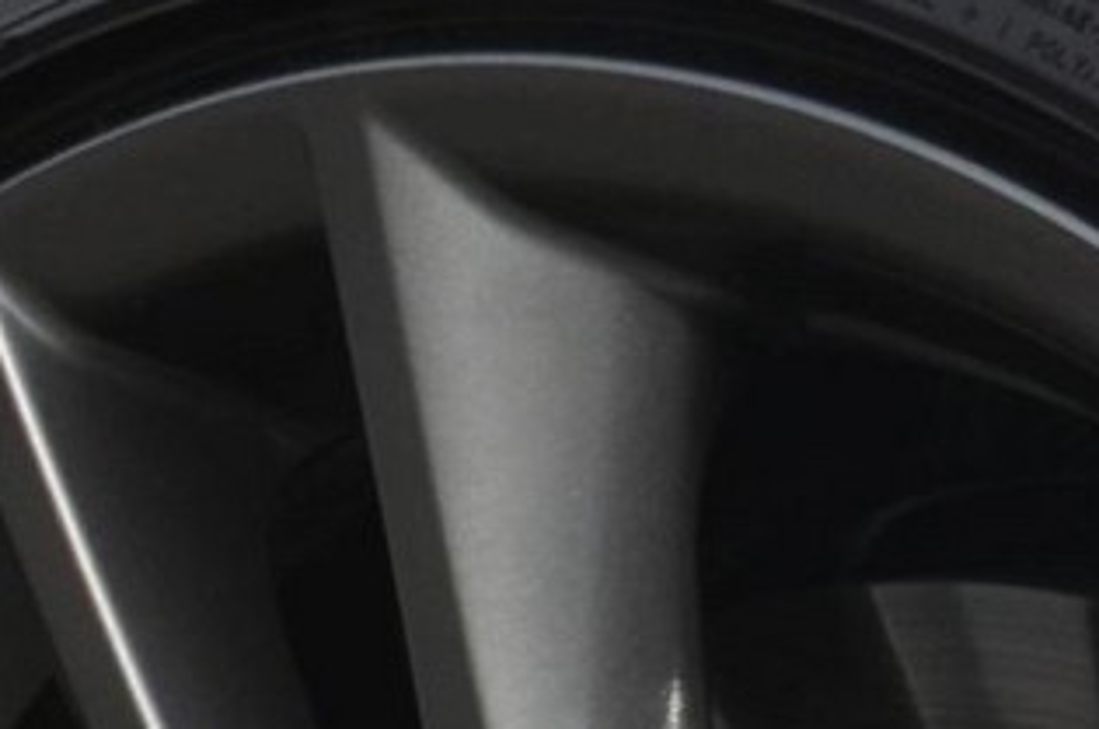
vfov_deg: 1.8
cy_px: 872
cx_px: 1678
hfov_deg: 2.7
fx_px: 23591
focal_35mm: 774
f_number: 5.6
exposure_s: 1/1250
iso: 400
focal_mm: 65
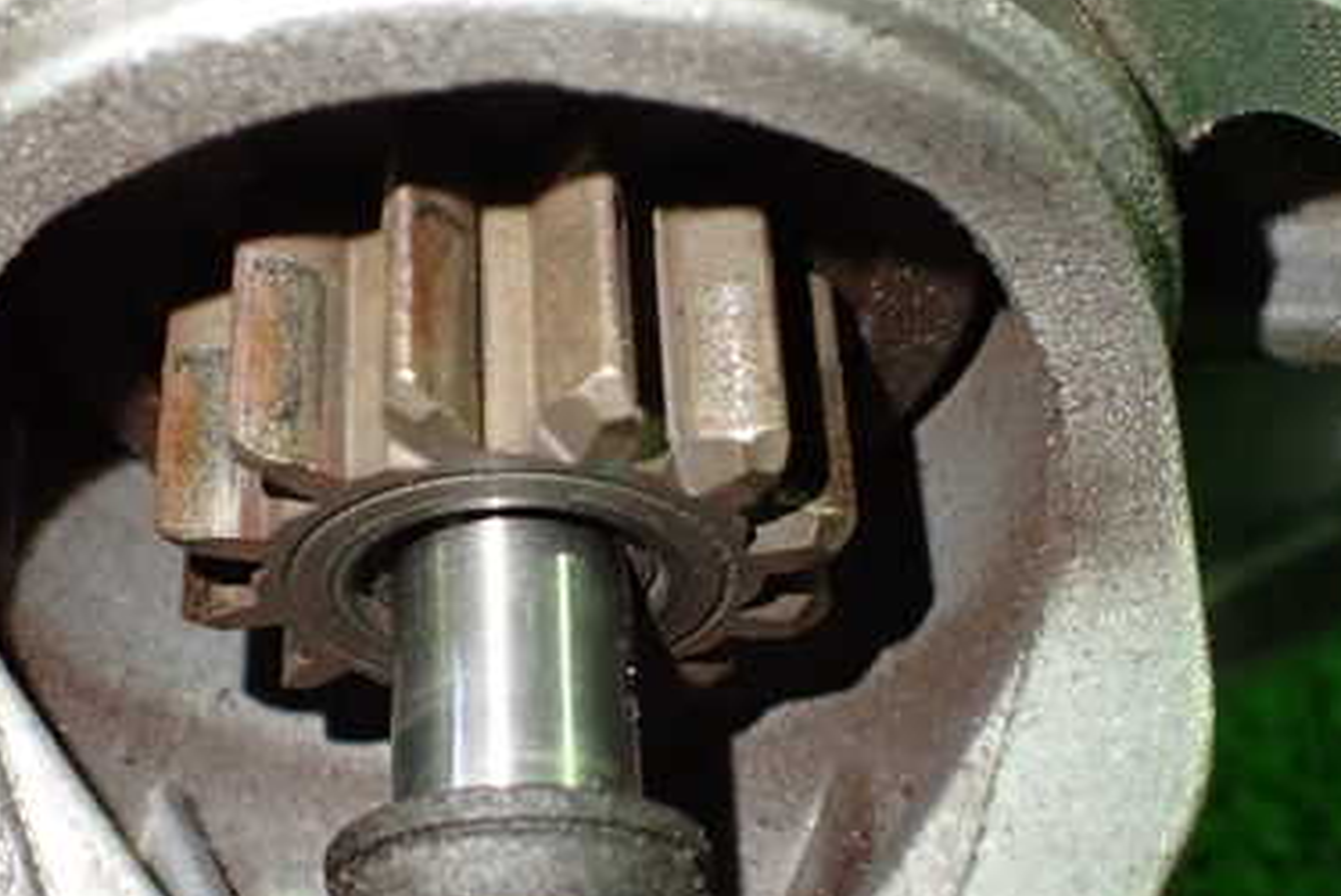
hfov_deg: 39.6
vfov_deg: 26.7
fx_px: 1864
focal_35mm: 50
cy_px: 663
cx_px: 627
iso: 800
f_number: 2.3
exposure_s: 1/100
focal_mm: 5.4
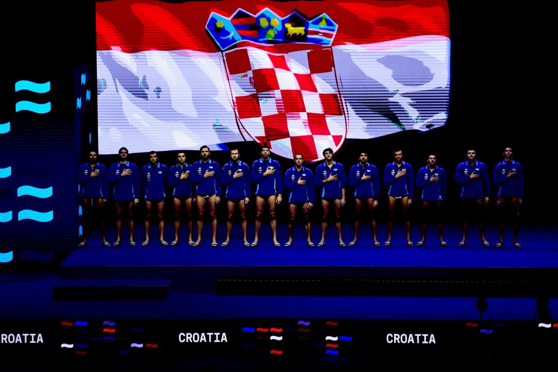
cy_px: 186
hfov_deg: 10.3
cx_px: 279
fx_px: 3100
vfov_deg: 6.9
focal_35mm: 200
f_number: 4
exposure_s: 1/2000
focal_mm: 200
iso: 2000
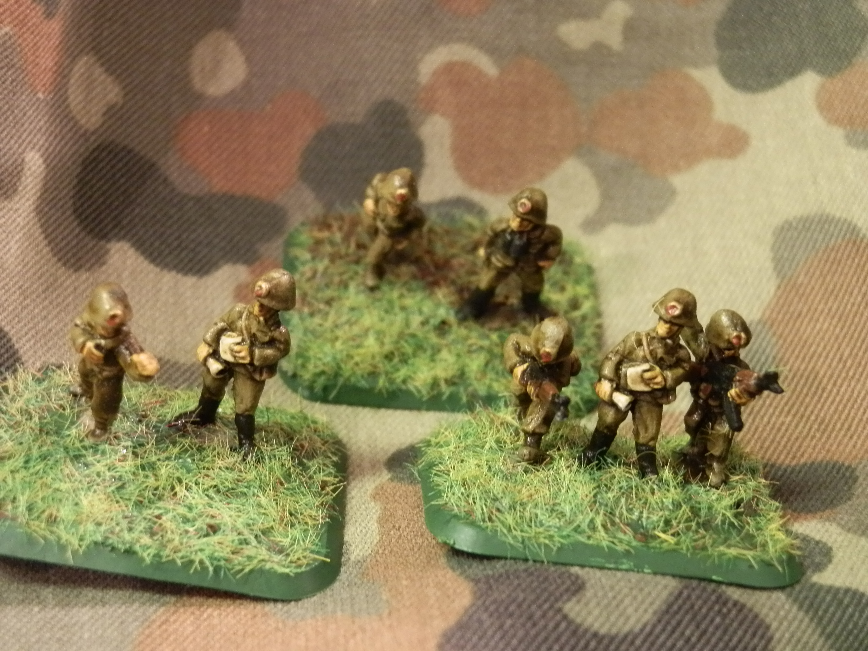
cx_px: 434
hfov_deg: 31.7
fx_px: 1530
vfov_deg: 24.0
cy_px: 326
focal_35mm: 61
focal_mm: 10.99
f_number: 3.7
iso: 400
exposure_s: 1/8
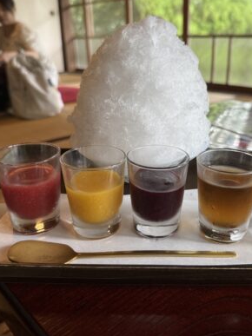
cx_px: 159
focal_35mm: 31
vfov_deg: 58.3
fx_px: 301
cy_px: 153
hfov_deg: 45.0
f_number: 1.78
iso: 200
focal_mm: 6.76
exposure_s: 1/74
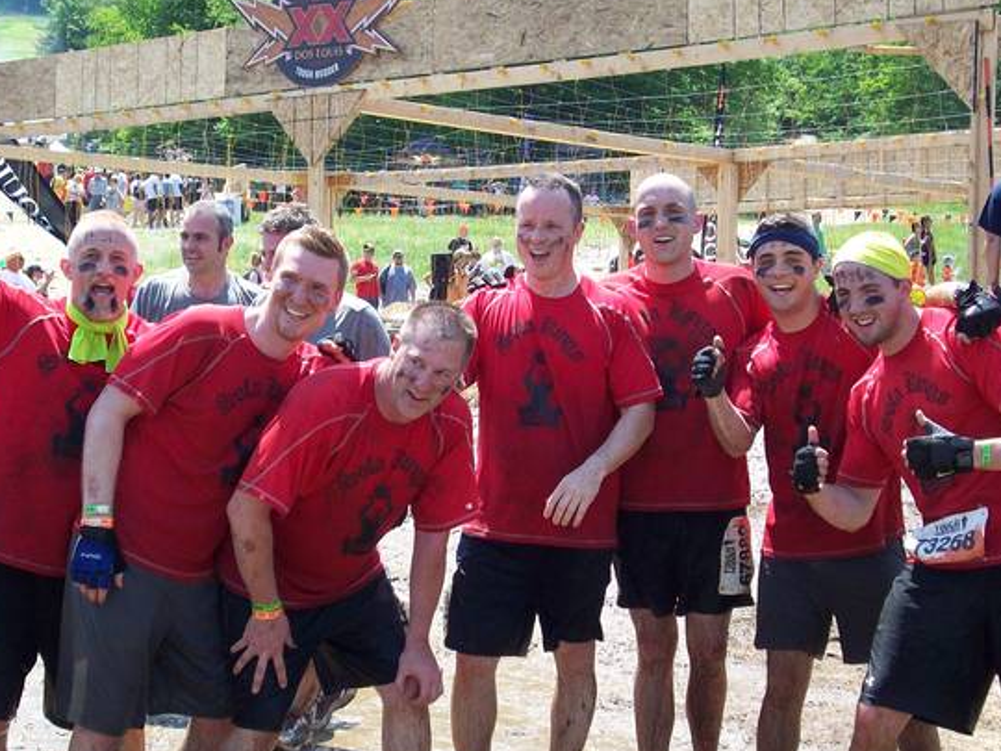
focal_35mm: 72
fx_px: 2082
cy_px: 412
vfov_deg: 20.4
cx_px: 525
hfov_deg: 27.0
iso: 80
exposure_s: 1/411
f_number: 3.4
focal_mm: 9
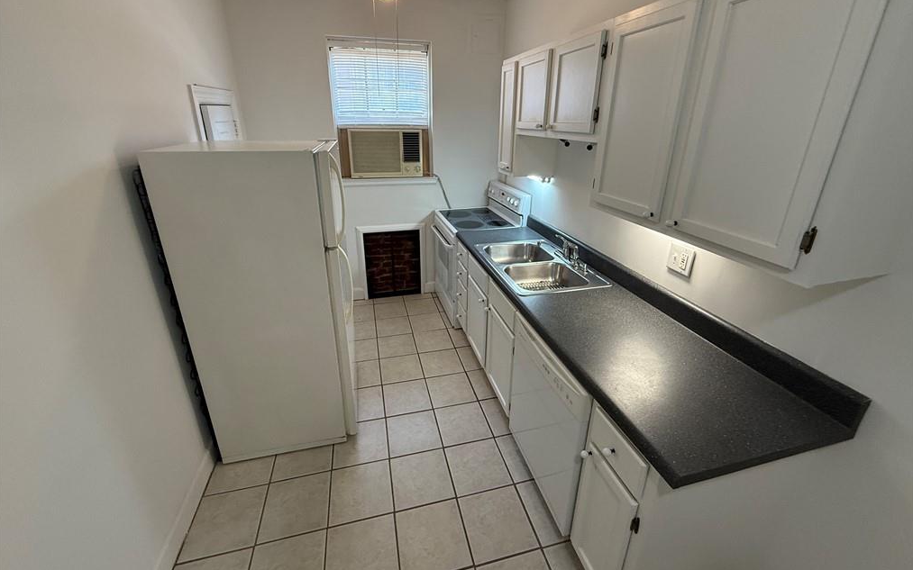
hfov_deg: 101.5
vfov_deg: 74.6
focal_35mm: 15
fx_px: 373
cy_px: 255
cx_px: 457
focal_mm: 2.22
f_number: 2.2
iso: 250
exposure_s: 1/120
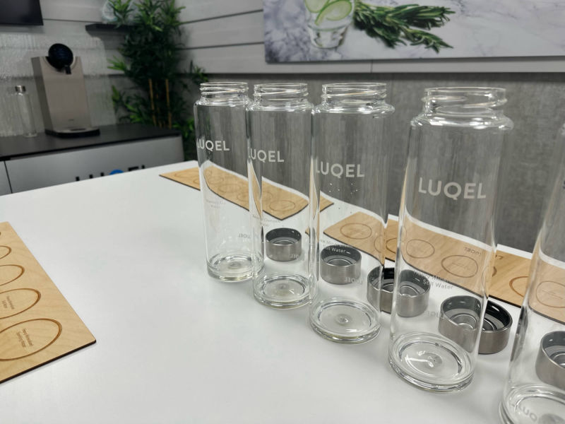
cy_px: 212
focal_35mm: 24
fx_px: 392
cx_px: 282
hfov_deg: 71.6
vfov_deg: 56.8
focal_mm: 6.86
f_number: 1.78
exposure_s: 1/121
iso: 64
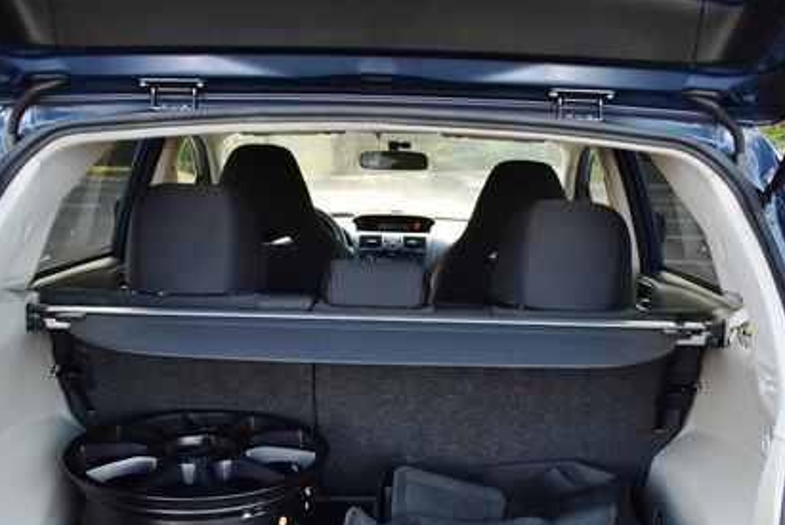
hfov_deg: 46.3
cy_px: 375
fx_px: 917
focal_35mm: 42
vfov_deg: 31.6
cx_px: 422
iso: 640
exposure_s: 1/250
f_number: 3.5
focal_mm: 18
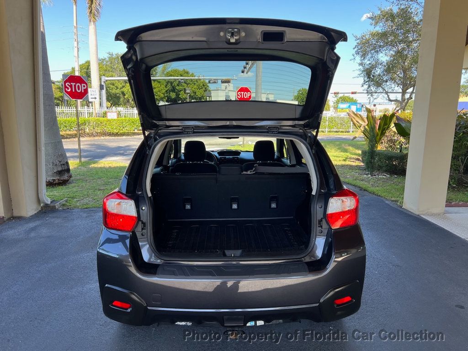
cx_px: 234
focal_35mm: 26
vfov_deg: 53.1
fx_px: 352
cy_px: 176
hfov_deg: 67.3
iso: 50
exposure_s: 1/367
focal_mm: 5.7
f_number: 1.5
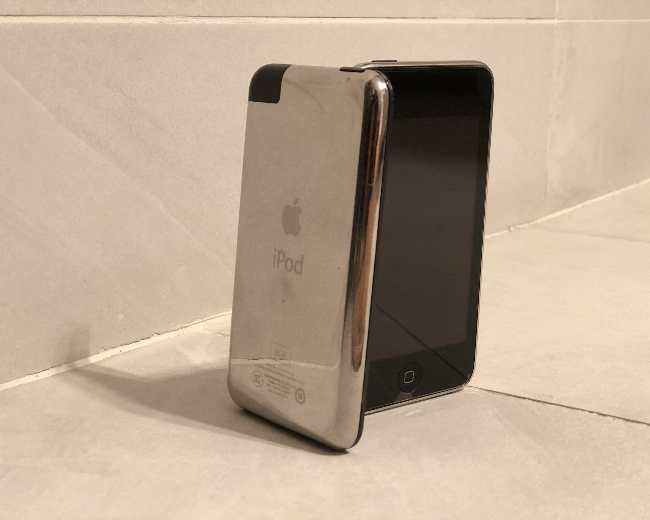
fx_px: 1154
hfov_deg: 31.4
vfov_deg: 25.4
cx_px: 345
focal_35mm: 60
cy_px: 261
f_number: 2.8
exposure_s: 1/33
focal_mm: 6.6
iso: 160
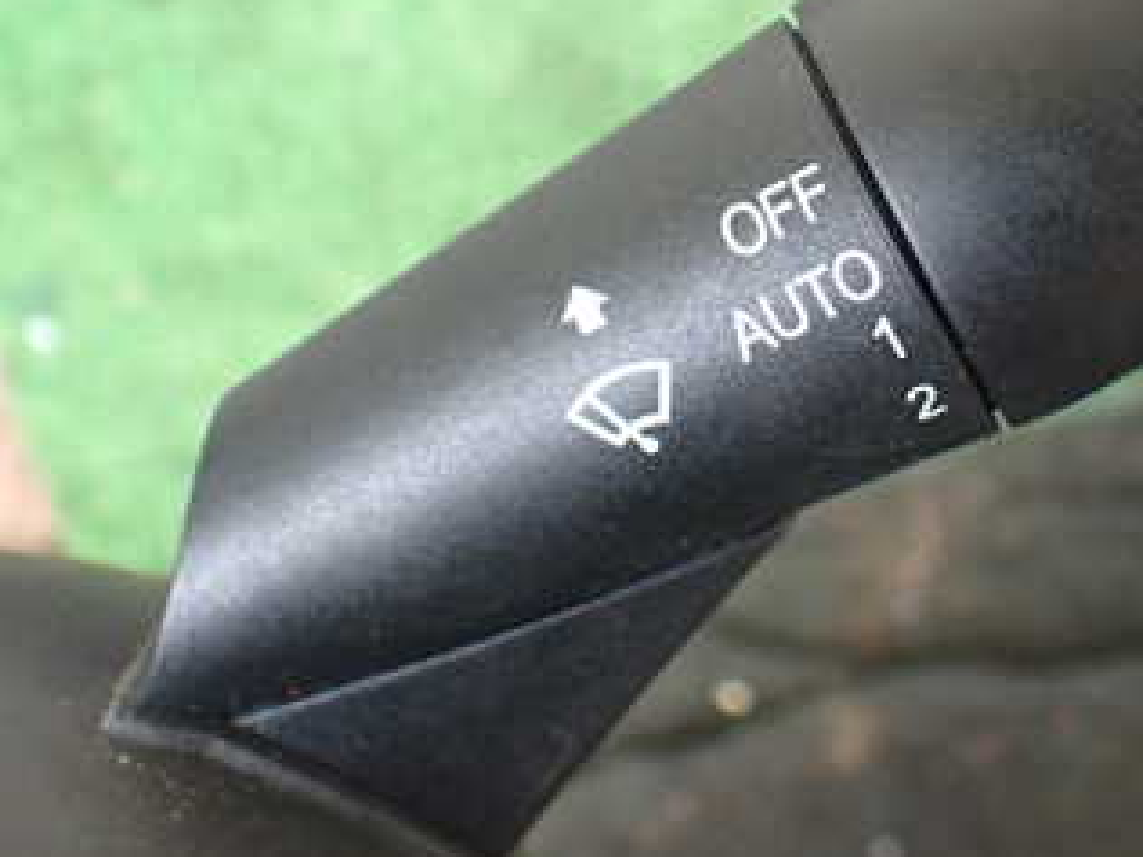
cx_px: 846
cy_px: 159
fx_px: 1882
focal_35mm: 57
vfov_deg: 25.2
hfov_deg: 33.2
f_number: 2.3
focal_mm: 5.4
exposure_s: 1/125
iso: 500
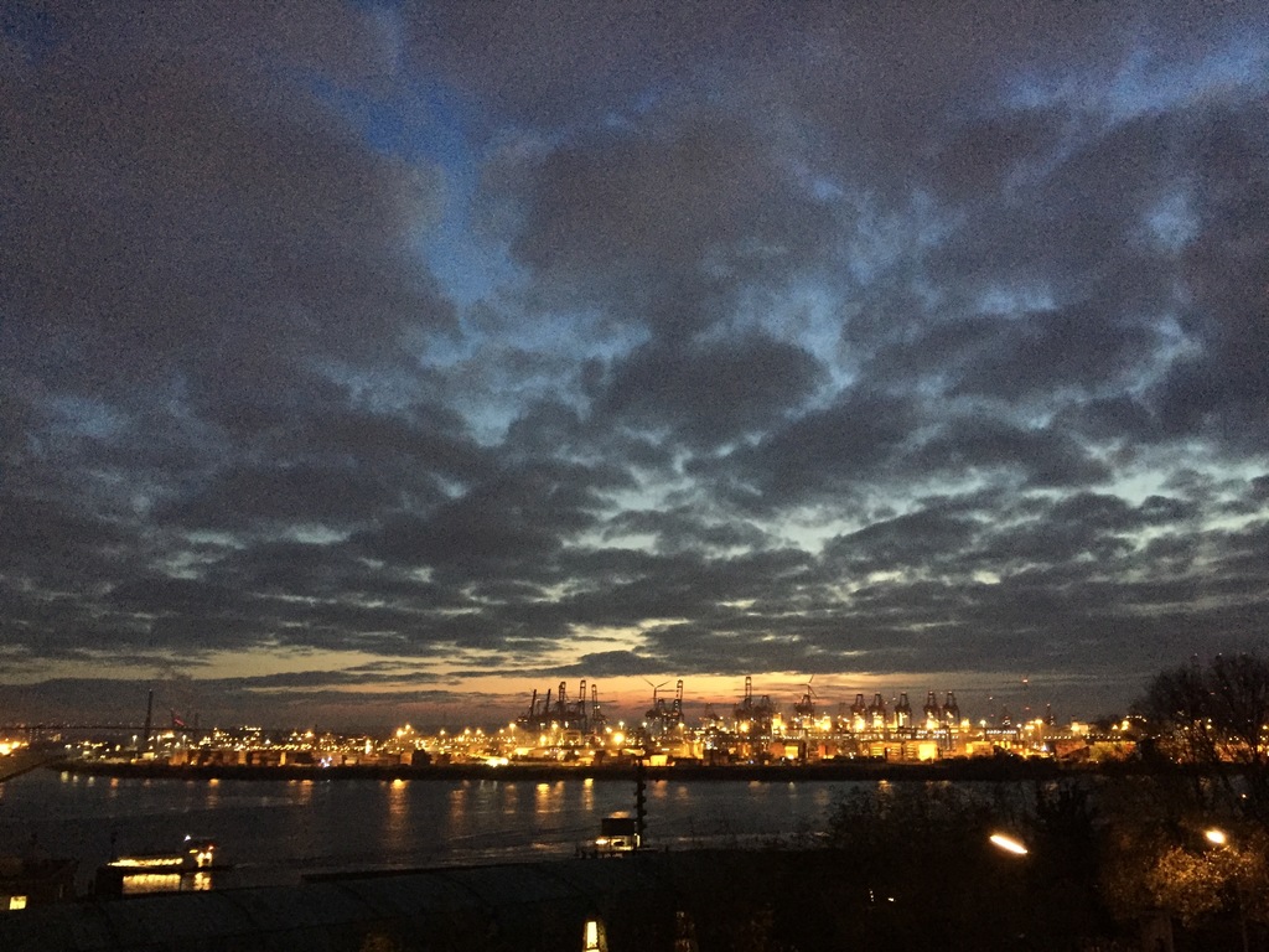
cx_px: 634
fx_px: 1063
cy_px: 476
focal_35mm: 29
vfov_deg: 48.2
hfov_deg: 61.7
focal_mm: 4.15
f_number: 2.2
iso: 500
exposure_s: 1/17
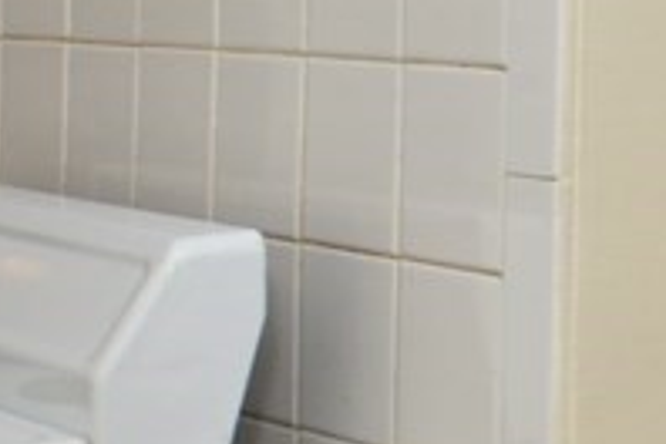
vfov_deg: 14.6
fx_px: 1720
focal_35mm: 93
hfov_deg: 13.6
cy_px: 62
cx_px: 1709
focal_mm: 12
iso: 800
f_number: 7.1
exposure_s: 1/60
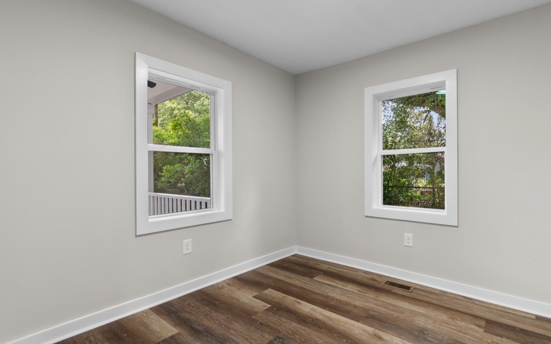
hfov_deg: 94.1
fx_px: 255
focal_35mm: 17
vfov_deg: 68.0
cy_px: 173
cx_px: 298
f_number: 4.5
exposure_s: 1
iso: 100
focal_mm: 10
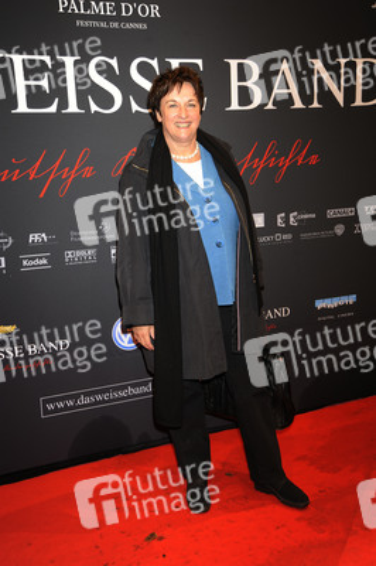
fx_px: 706
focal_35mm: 45
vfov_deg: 43.6
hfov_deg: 29.8
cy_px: 283
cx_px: 188
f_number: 5
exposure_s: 1/160
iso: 640
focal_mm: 45
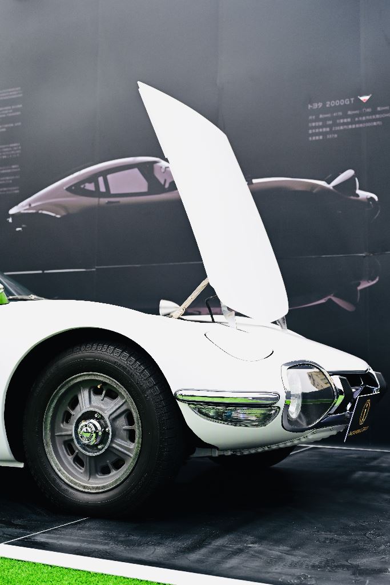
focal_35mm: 45
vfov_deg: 43.6
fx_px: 731
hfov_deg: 29.9
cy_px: 292
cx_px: 195
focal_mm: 45
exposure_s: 1/640
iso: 250
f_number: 4
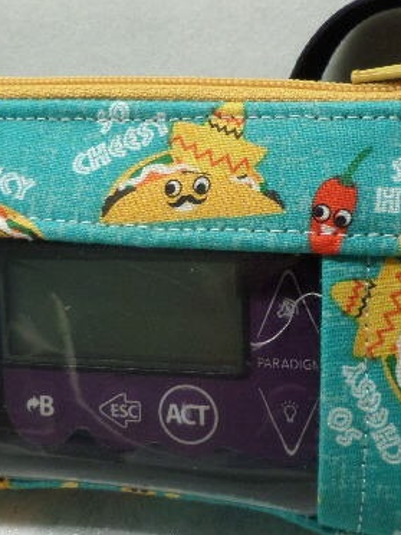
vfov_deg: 55.3
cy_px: 262
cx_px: 191
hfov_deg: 42.9
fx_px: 510
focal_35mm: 33
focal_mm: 4.3
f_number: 3.1
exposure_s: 1/30
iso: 160
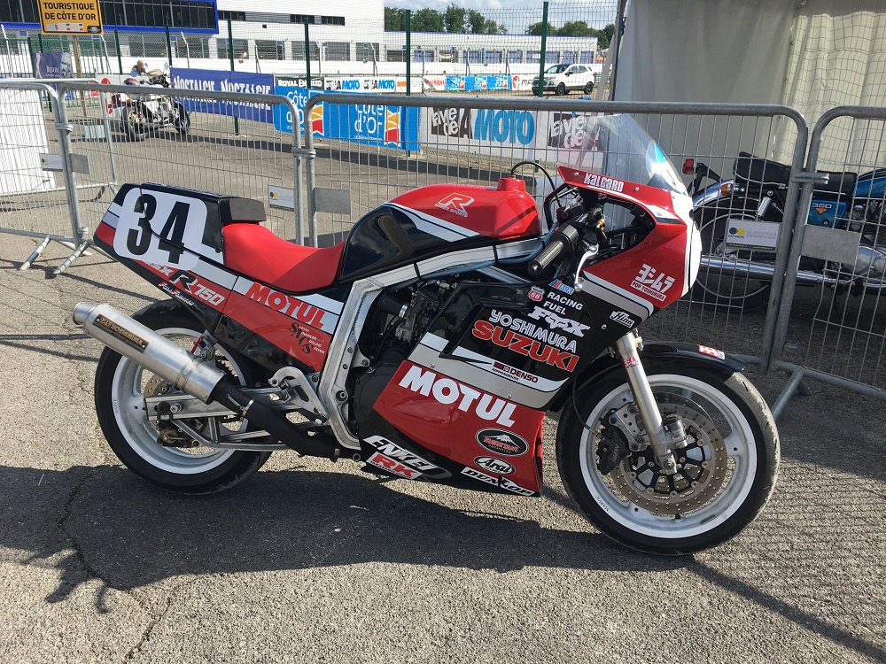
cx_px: 443
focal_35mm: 29
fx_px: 742
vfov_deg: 48.2
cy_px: 332
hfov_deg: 61.7
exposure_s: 1/938
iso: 25
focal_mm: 4.15
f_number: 2.2
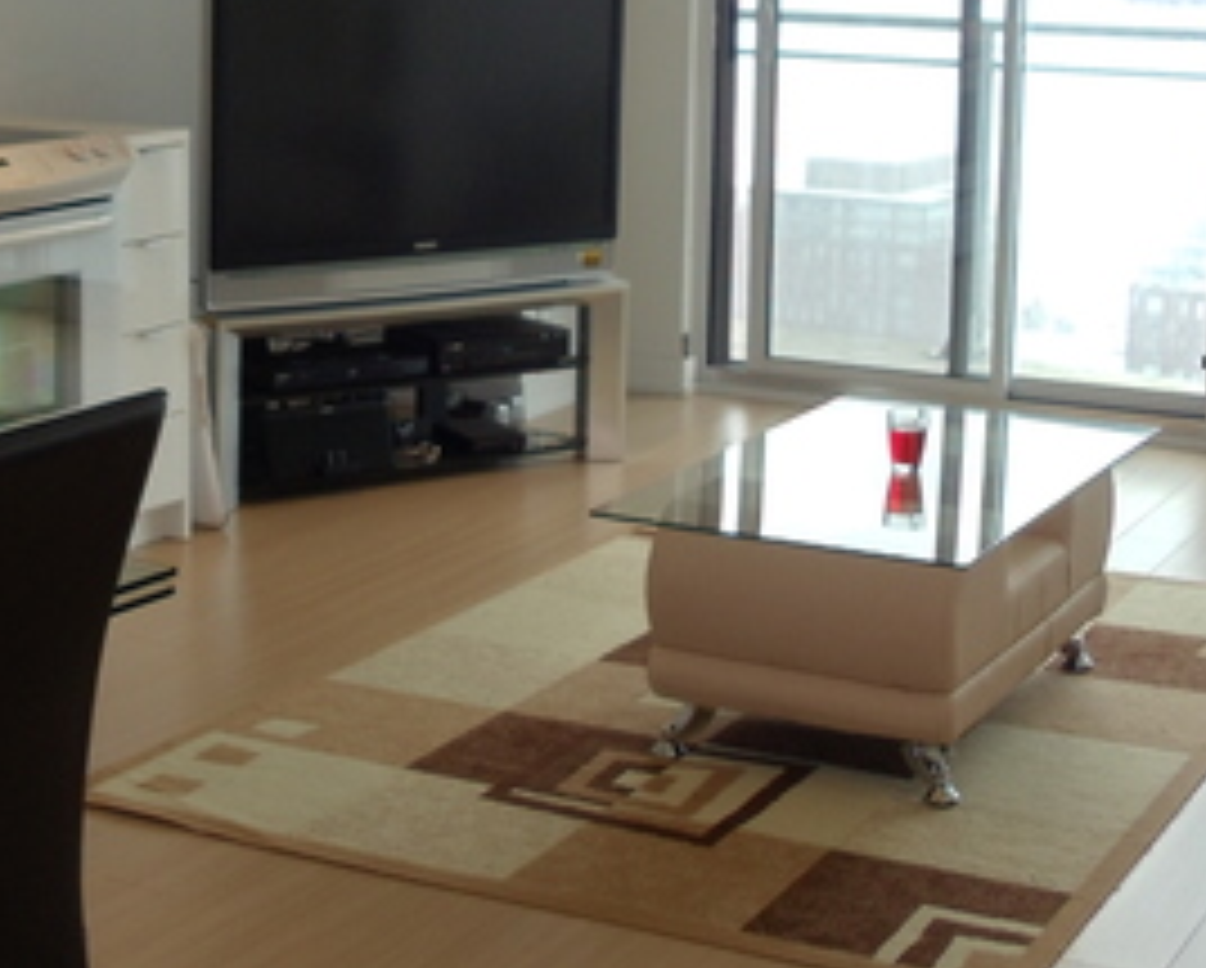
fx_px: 3430
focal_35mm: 96
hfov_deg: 19.8
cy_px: 203
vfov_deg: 16.0
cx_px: 360
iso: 80
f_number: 3.5
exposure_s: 1/30
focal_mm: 6
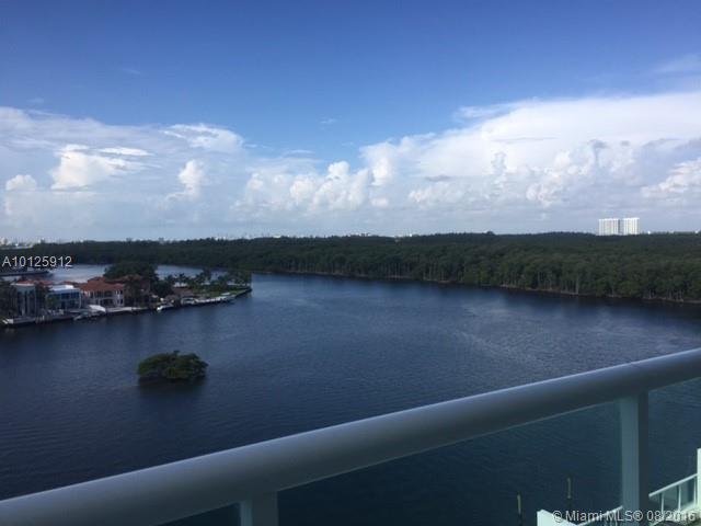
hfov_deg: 61.7
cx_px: 350
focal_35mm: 29
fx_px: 587
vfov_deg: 48.2
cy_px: 263
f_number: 2.2
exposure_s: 1/2083
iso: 32
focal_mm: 4.15
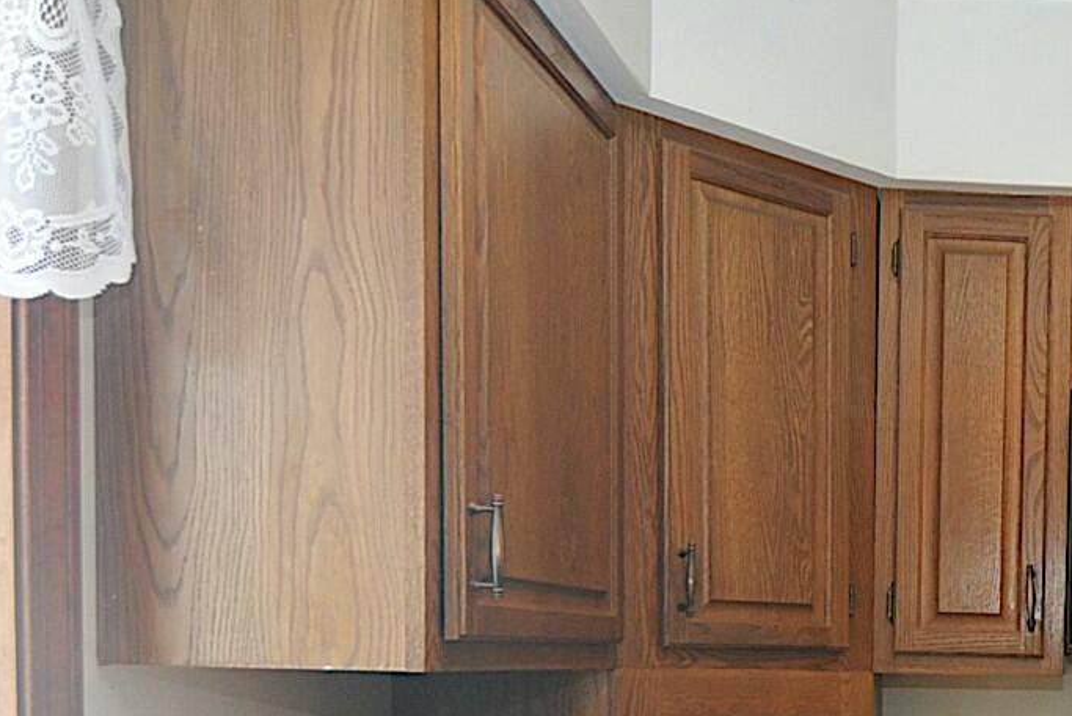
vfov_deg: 27.4
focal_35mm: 47
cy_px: 681
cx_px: 1188
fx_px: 1400
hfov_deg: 35.6
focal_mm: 10
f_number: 3.5
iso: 400
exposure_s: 1/60
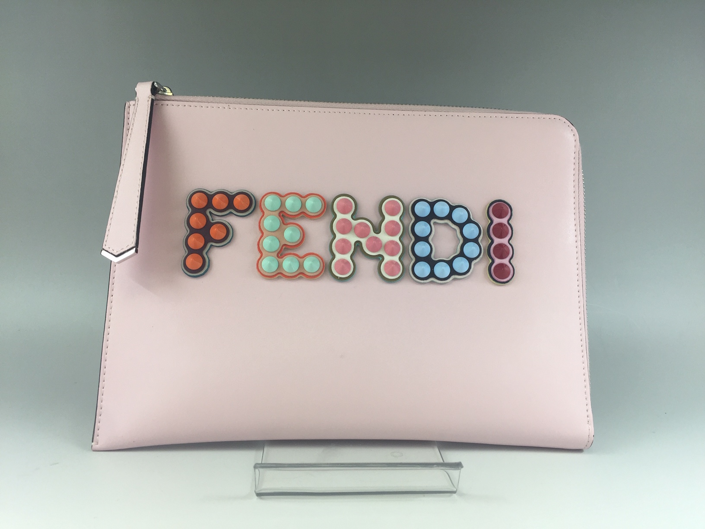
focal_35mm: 29
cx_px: 352
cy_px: 264
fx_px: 591
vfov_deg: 48.2
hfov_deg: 61.7
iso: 32
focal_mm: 4.15
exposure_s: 1/60
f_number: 2.2
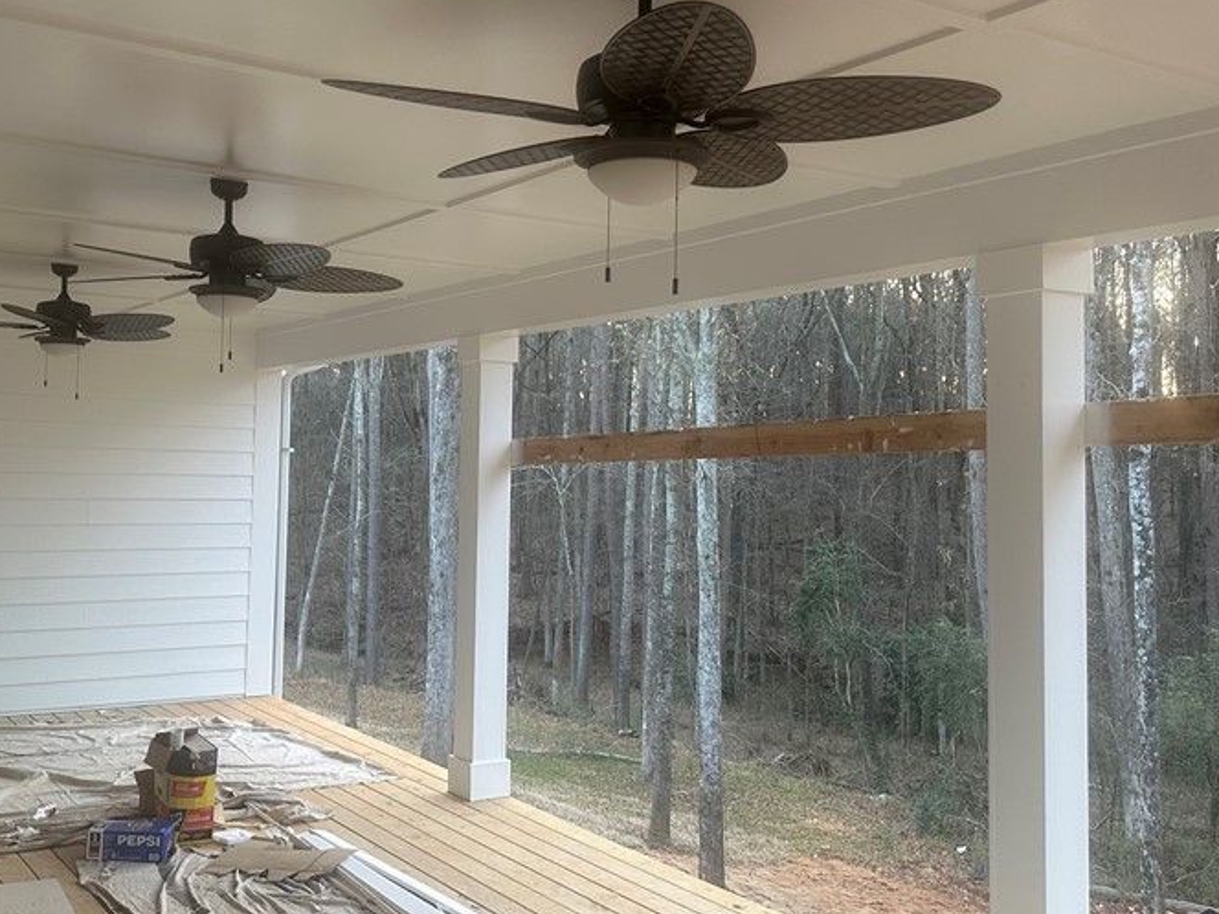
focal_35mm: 37
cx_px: 459
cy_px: 387
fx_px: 1303
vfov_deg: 38.6
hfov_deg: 49.7
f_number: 1.78
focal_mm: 6.86
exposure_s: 1/121
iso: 160
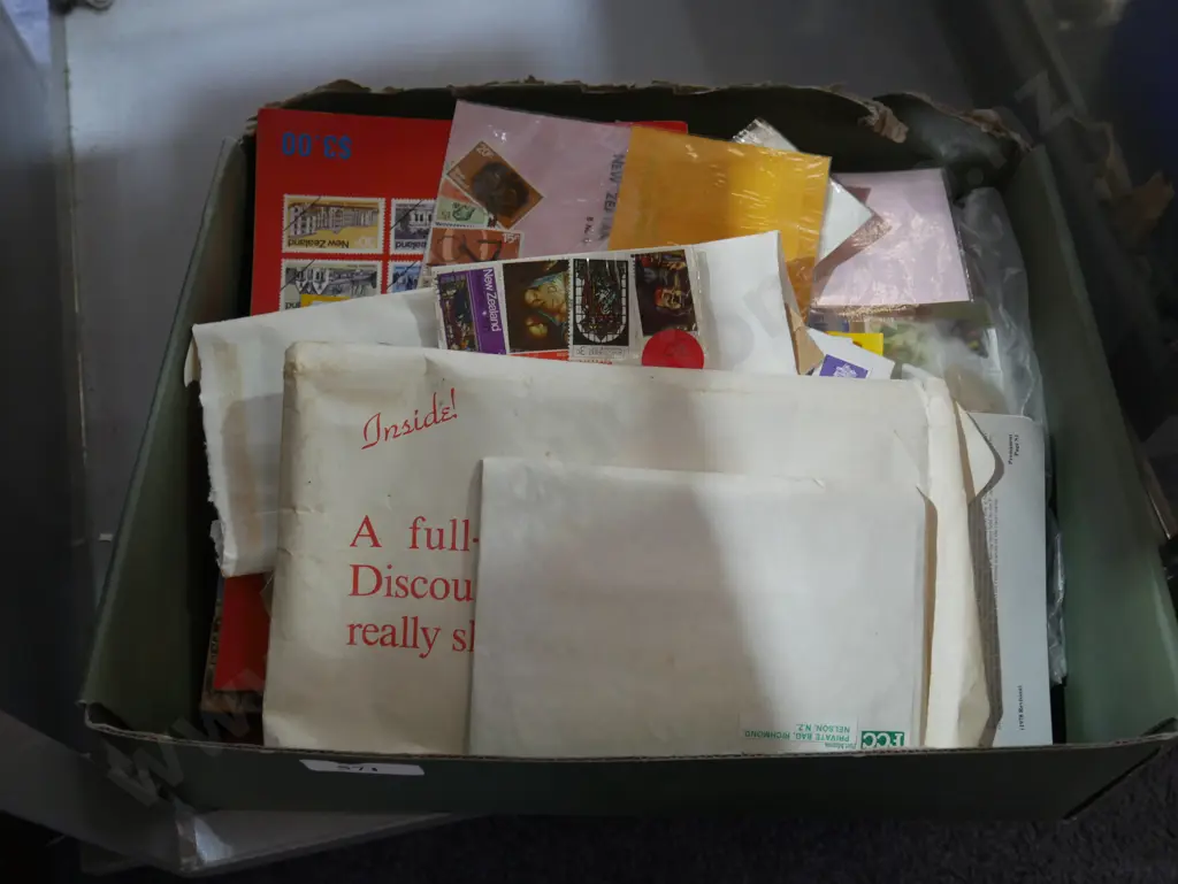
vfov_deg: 39.7
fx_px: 1226
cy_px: 442
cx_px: 589
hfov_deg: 51.3
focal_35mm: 36
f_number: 4
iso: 1000
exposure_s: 1/60
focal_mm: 18
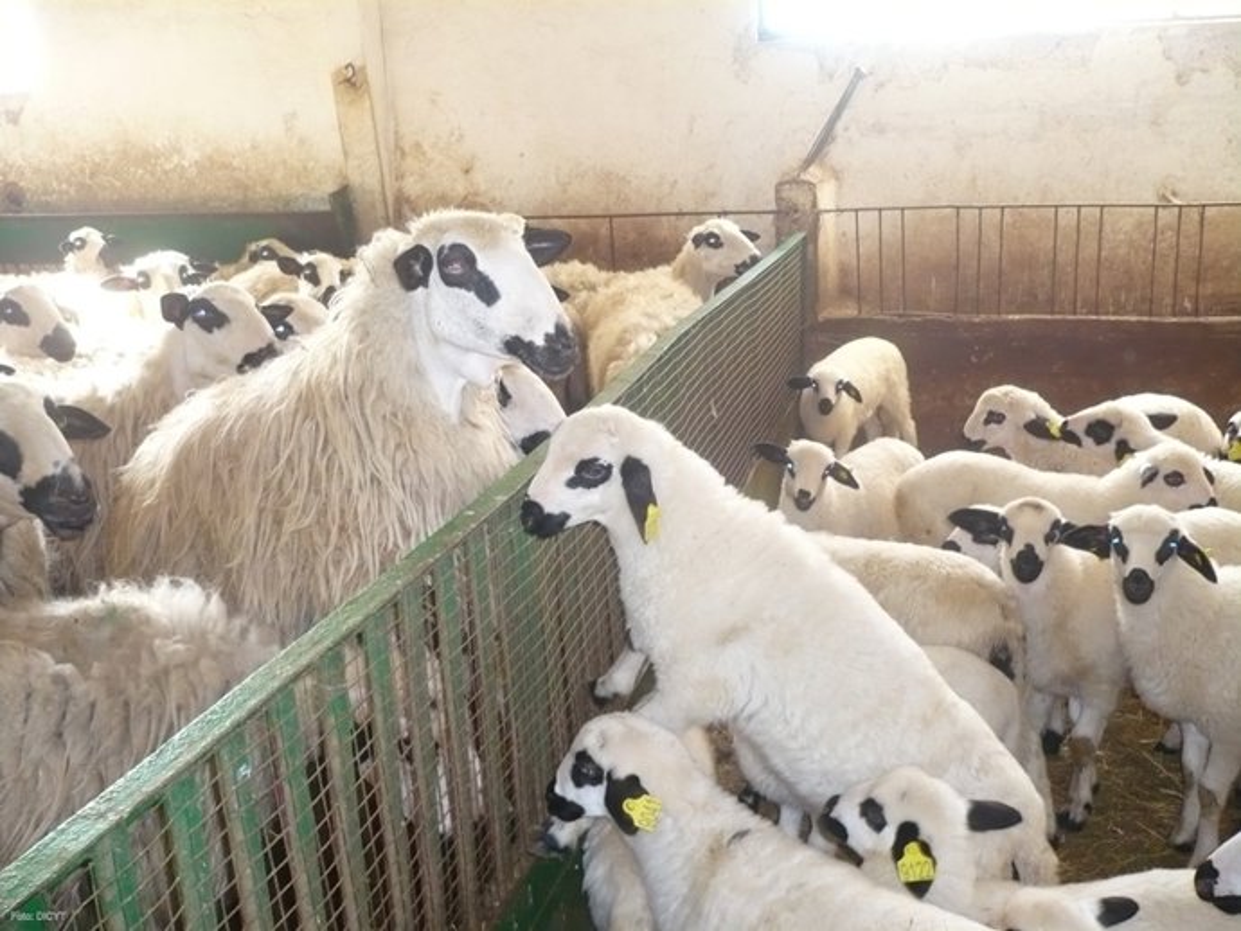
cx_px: 620
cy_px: 466
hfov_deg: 51.3
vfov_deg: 39.7
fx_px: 1291
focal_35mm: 36
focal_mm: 6
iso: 200
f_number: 2.9
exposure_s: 1/30
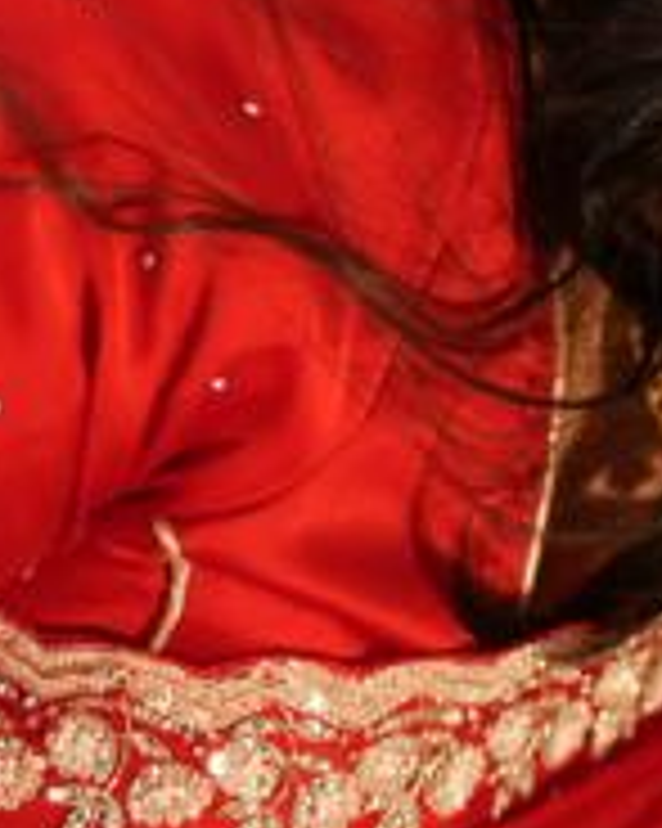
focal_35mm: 206
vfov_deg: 9.3
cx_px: 1338
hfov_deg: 7.2
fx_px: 5049
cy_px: 738
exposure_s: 1/125
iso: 160
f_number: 1.8
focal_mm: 35
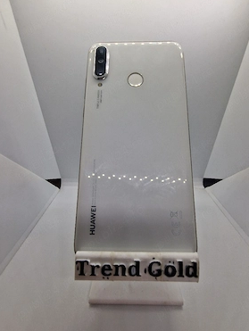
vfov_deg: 102.0
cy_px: 169
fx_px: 134
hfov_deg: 85.6
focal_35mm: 14
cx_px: 133
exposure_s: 1/345
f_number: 2.2
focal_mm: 2.2
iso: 50
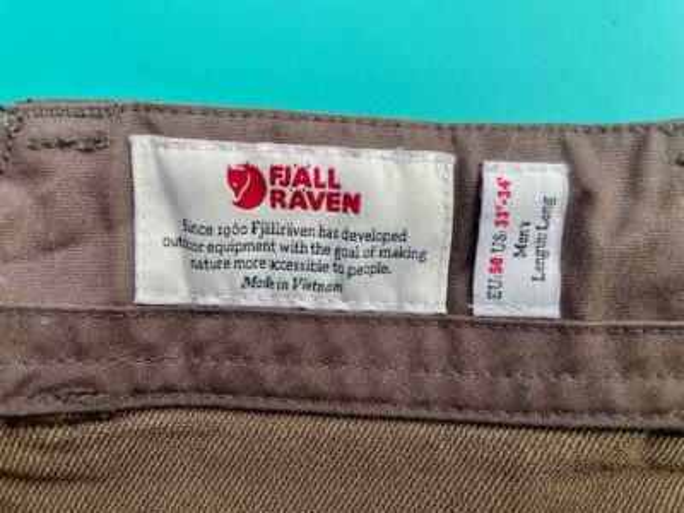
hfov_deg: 67.3
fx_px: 514
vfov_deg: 53.1
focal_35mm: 26
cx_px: 342
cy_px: 256
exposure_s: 1/387
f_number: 1.6
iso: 32
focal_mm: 4.2
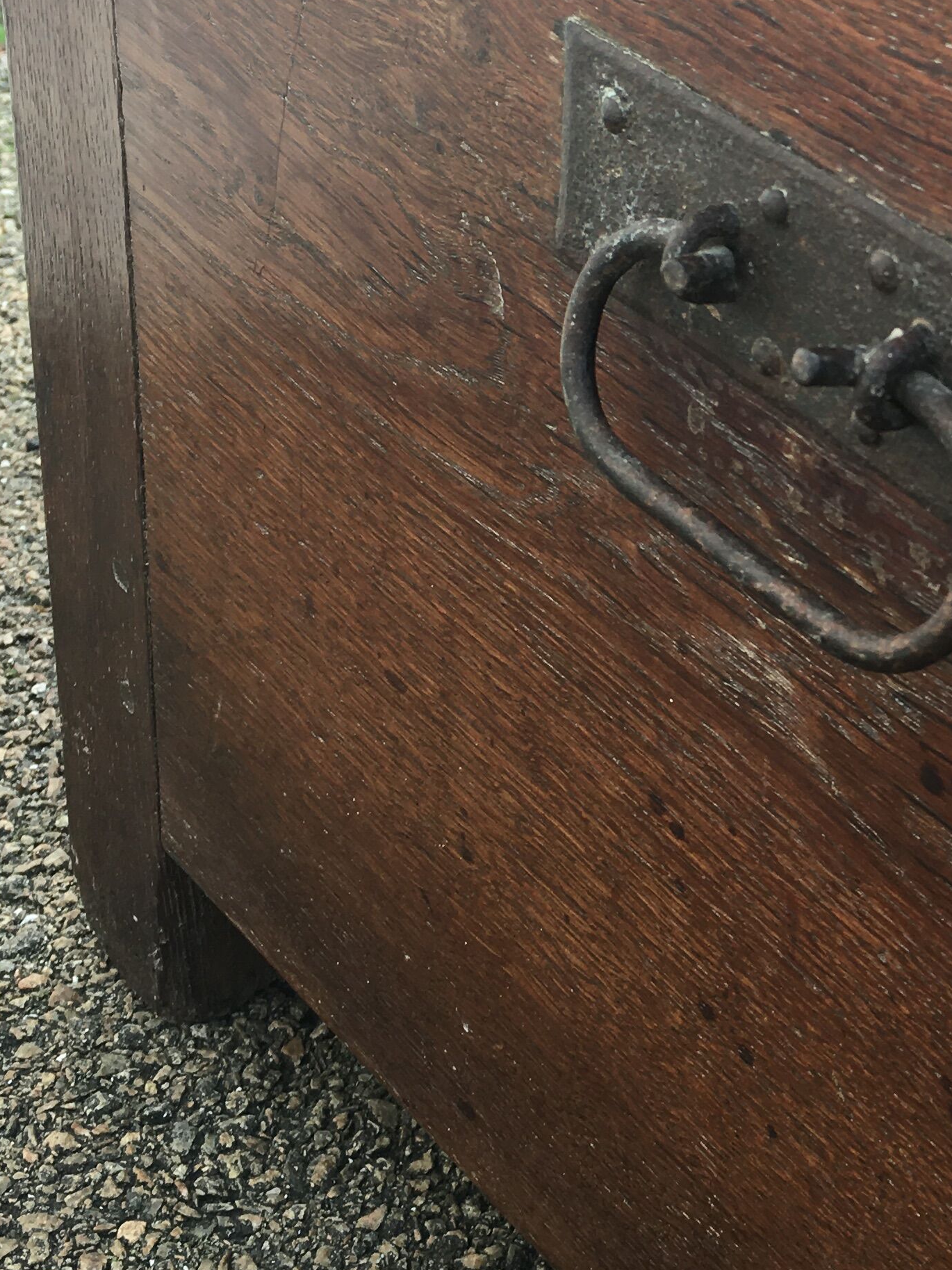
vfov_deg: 30.2
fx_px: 2347
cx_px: 937
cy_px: 505
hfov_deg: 22.1
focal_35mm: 64
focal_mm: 4.15
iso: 25
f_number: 2.2
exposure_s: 1/234
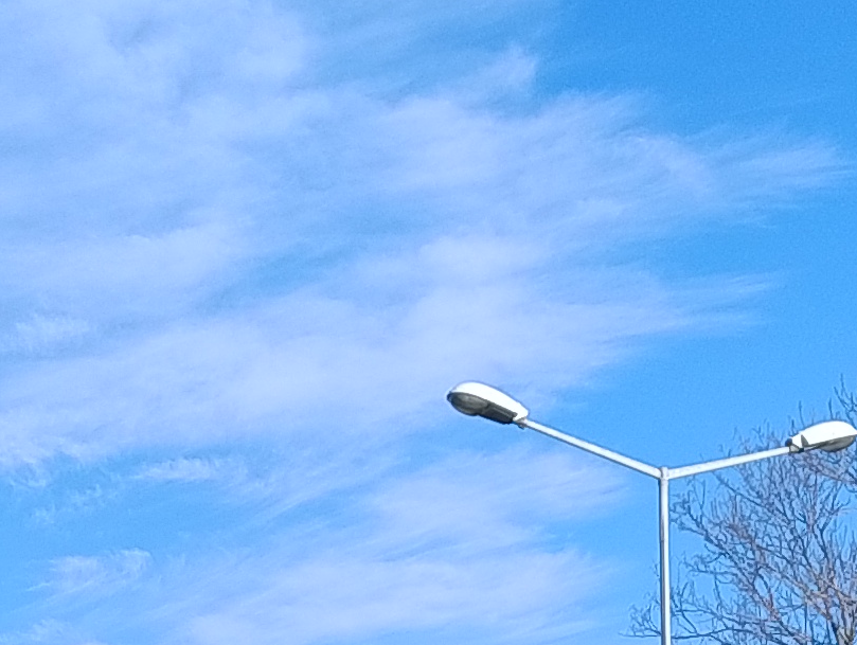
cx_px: 228
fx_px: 3000
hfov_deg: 16.2
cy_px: 1449
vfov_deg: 10.8
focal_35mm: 121
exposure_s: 1/847
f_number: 1.8
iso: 100
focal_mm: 5.56
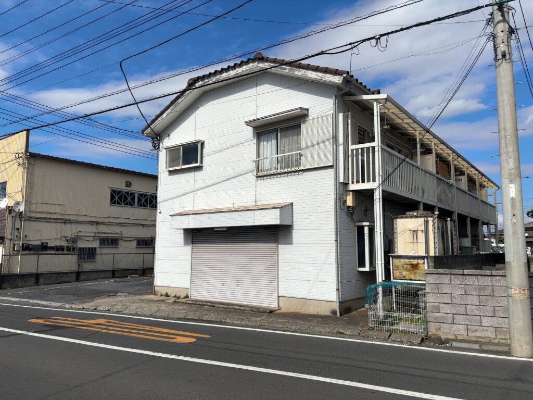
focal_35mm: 26
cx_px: 266
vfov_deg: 53.1
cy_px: 200
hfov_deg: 67.3
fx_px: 400
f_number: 1.6
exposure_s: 1/7692
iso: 50
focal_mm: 5.96
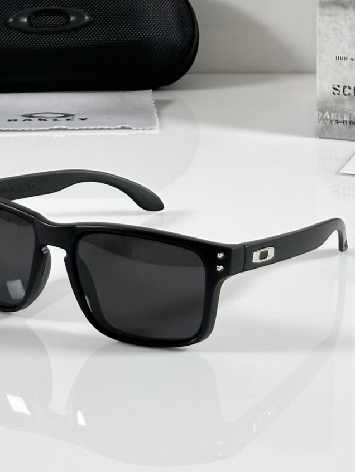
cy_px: -154
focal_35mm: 145
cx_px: 126
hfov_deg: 10.2
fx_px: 1981
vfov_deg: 13.1
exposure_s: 1/100
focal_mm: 6.86
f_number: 1.78
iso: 80
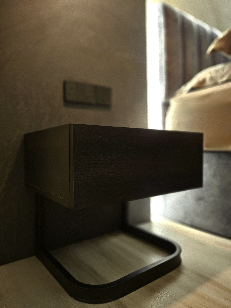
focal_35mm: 24
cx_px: 116
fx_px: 214
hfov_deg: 56.8
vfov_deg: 71.6
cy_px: 154
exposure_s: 1/25
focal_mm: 5
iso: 800
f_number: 1.8
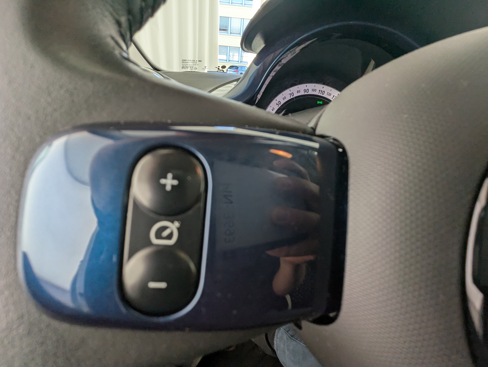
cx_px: 244
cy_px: 184
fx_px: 226
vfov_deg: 78.2
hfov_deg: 94.4
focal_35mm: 16
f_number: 2.2
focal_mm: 2.35
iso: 82
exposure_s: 1/70.8
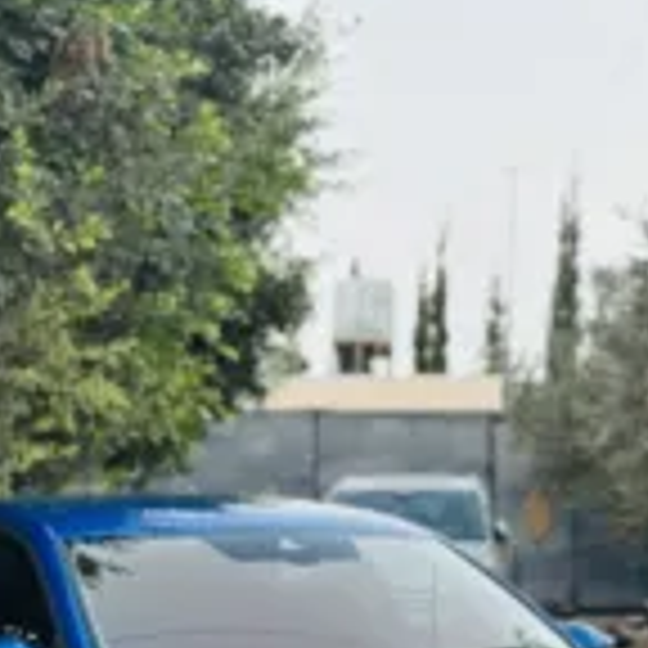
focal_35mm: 118
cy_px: 778
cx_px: 346
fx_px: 2499
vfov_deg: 14.3
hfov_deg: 14.8
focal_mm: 6.86
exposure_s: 1/109
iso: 125
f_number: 1.78
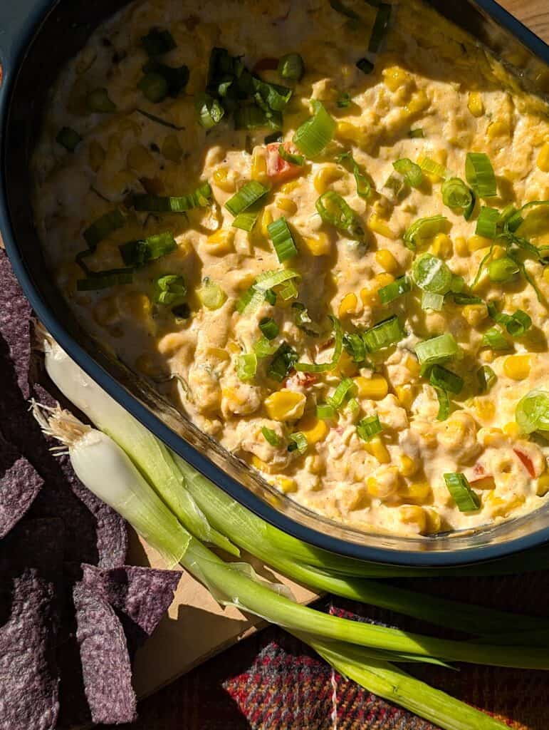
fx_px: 1034
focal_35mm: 49
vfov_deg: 38.9
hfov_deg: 29.7
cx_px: 274
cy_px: 365
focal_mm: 6.9
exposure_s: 1/1425
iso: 19
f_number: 1.68
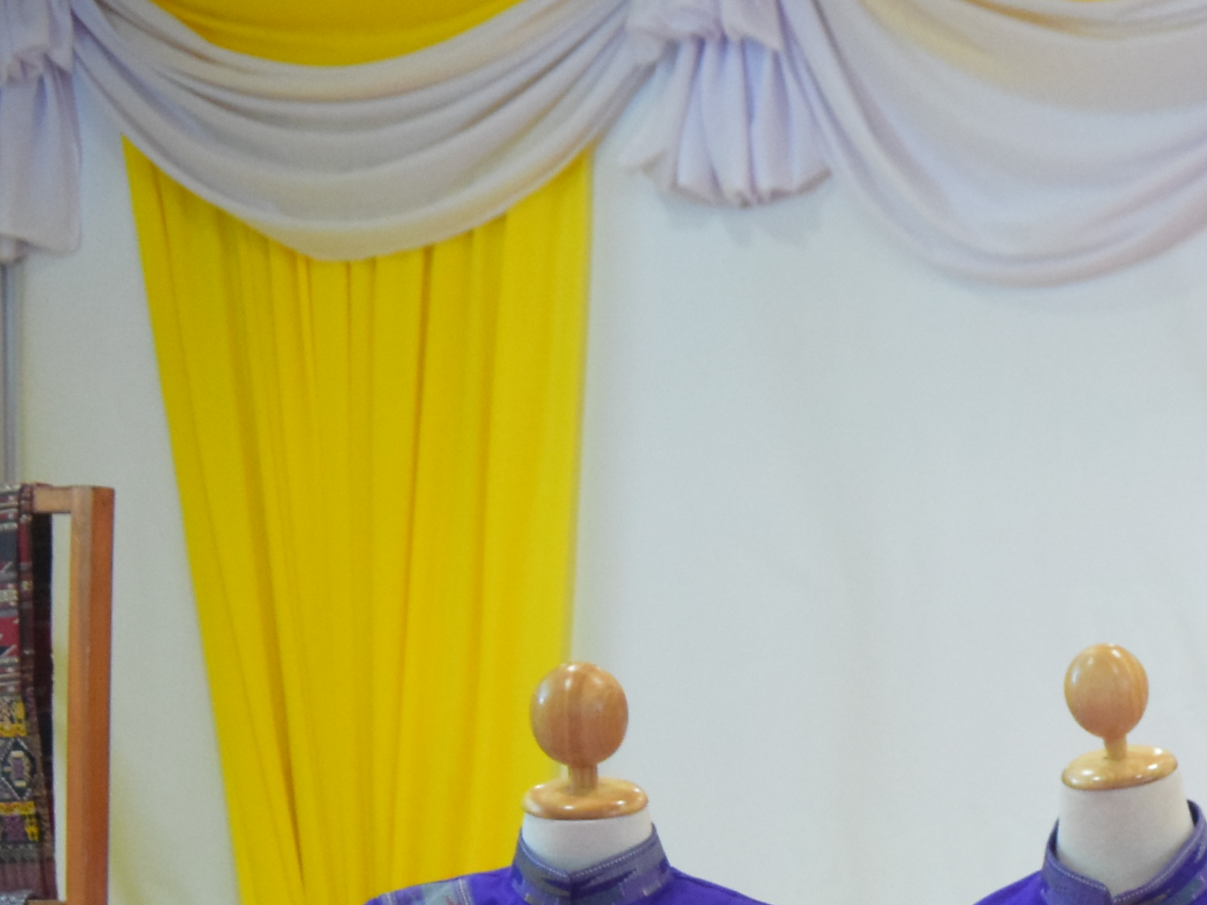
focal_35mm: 192
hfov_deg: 10.1
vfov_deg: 7.7
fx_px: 6695
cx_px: 1585
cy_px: 1070
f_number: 4.8
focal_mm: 48
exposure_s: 1/125
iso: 2500
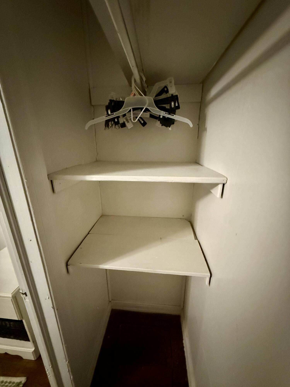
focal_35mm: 14
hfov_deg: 85.7
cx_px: 145
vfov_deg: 102.1
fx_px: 156
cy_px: 194
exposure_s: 1/30
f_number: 2.2
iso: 1600
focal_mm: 2.22
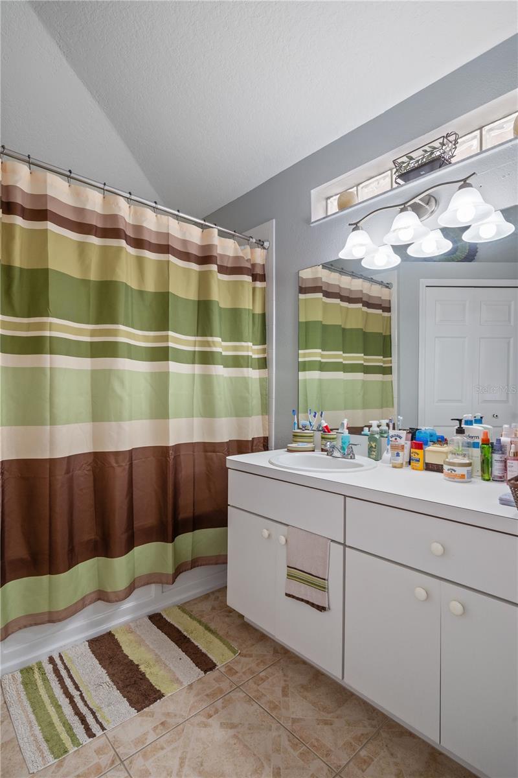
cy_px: 389
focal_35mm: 18
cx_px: 259
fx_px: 388
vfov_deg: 90.0
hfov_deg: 67.4
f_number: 9
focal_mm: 18
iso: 320
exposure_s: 1
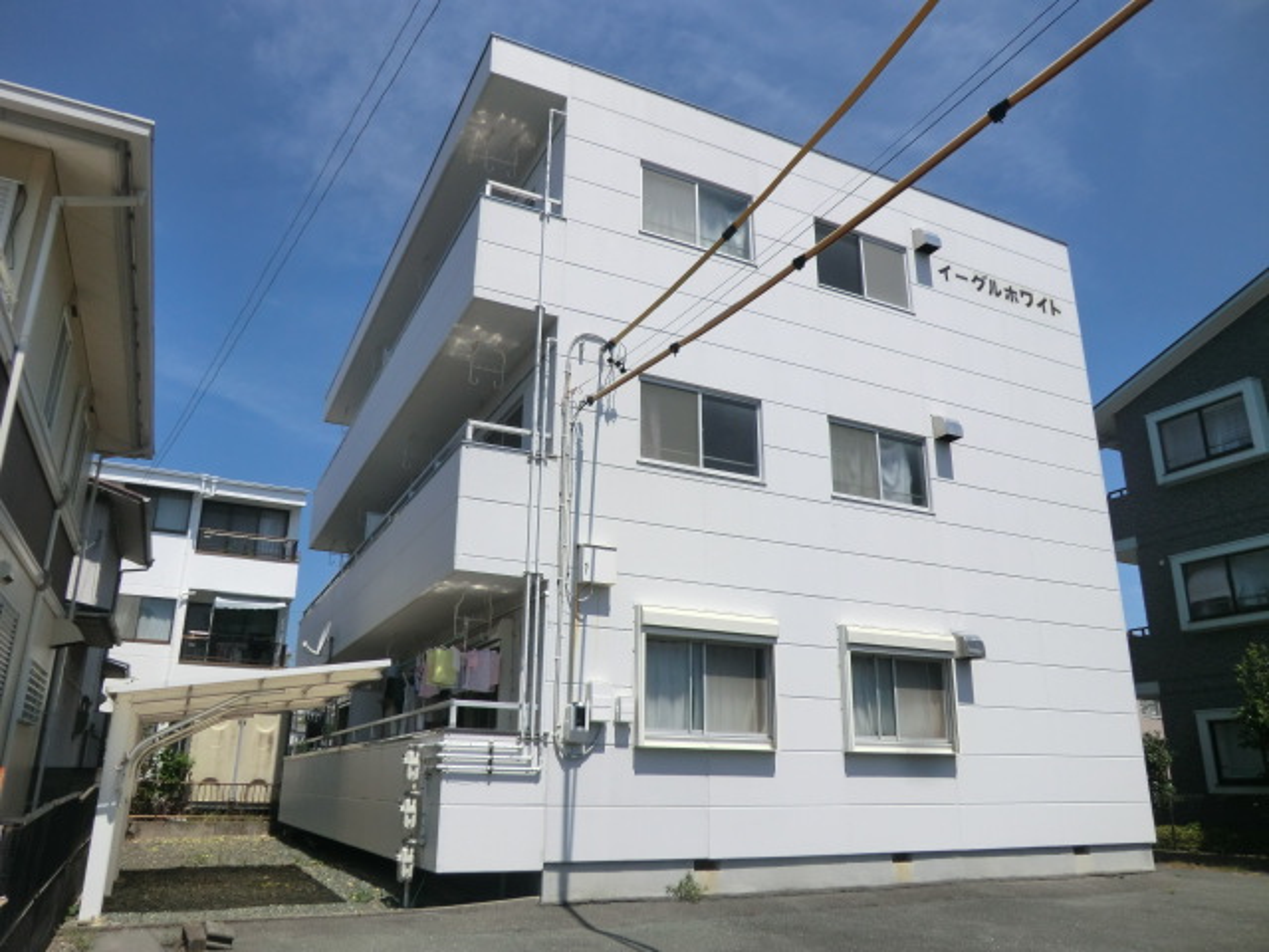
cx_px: 634
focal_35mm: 24
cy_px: 476
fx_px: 880
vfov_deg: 56.8
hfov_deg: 71.6
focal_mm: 4.3
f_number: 7.5
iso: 80
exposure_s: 1/320
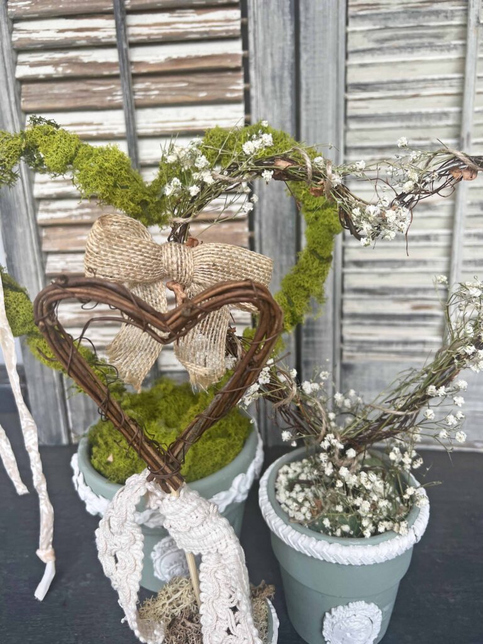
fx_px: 484
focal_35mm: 26
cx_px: 242
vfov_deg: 67.3
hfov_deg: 53.1
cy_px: 322
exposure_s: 1/121
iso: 50
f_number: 1.5
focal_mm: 5.7
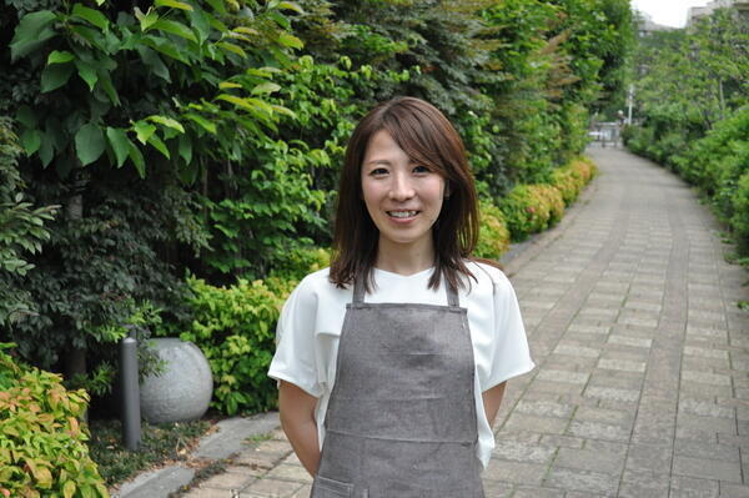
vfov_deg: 25.7
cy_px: 249
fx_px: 1091
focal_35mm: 52
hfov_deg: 37.9
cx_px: 374
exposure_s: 1/1500
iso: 1000
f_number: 5
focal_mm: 35
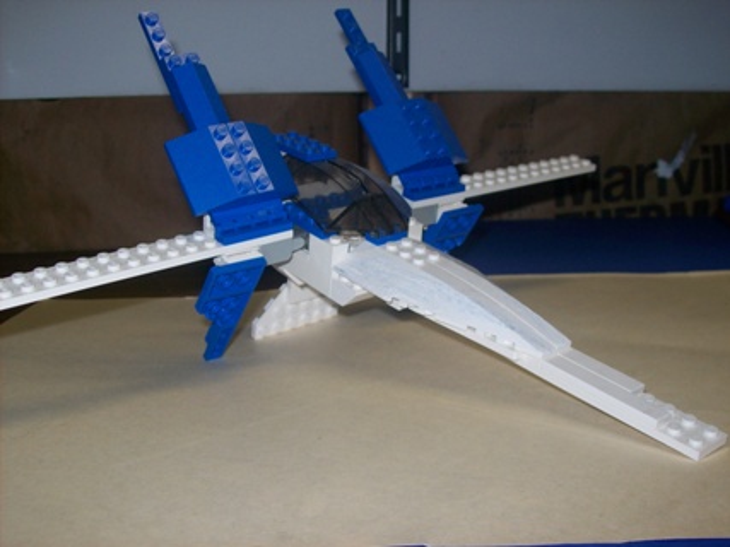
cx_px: 365
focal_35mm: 45
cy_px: 274
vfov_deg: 32.2
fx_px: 949
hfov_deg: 42.1
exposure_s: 1/73.6
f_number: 3
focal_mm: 7.6
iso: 80
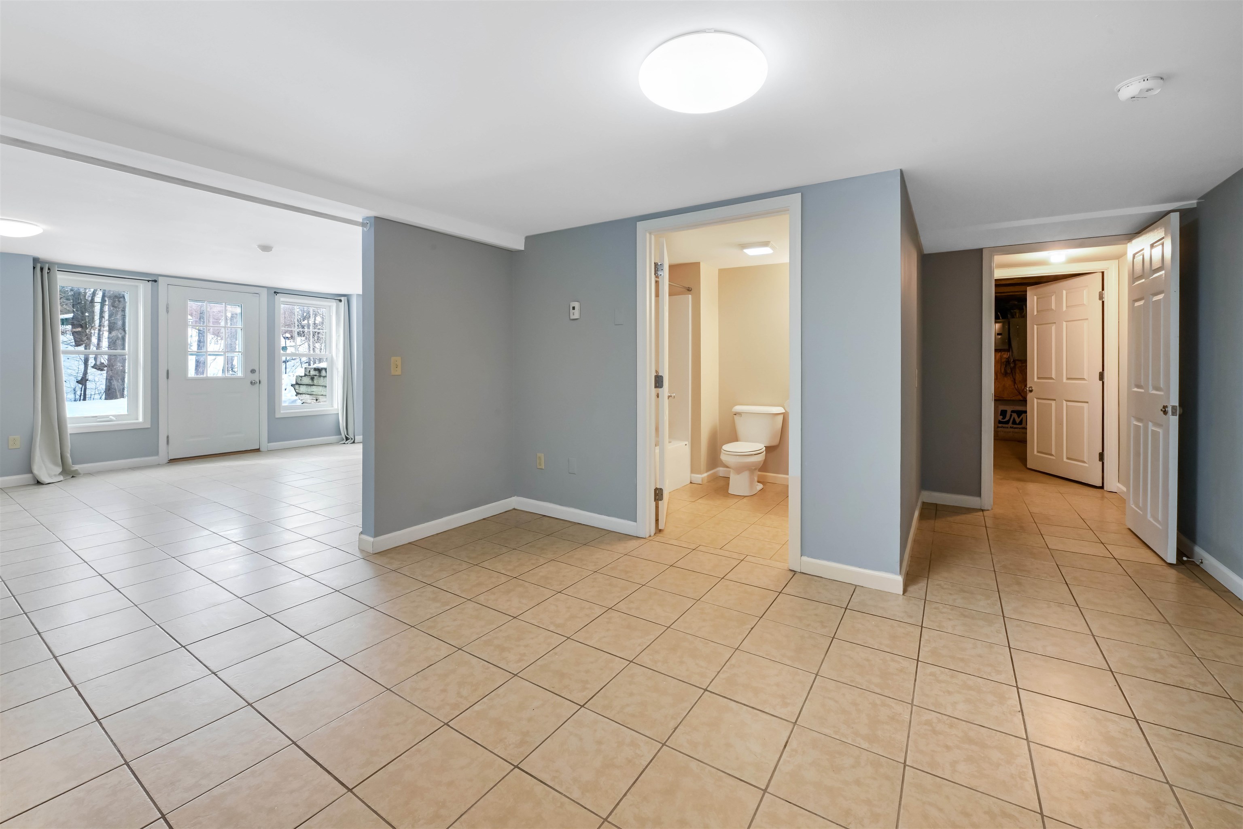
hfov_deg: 104.3
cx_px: 622
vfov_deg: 81.2
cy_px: 414
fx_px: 483
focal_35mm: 14
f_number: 14
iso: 1000
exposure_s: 1/125
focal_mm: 14
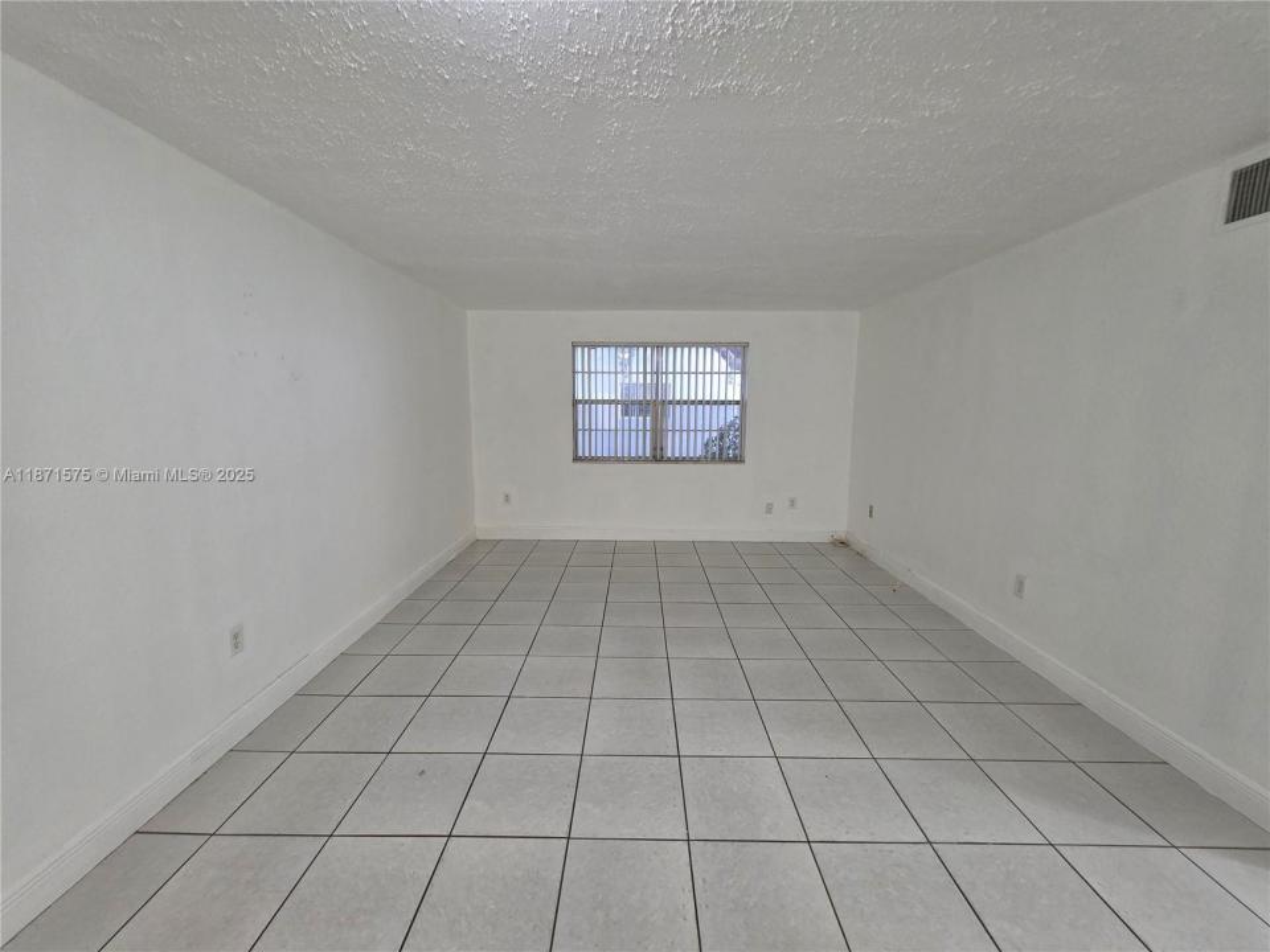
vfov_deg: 89.9
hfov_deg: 106.2
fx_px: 477
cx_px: 635
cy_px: 476
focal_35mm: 13
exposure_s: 1/60
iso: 400
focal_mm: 2.2
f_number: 1.9
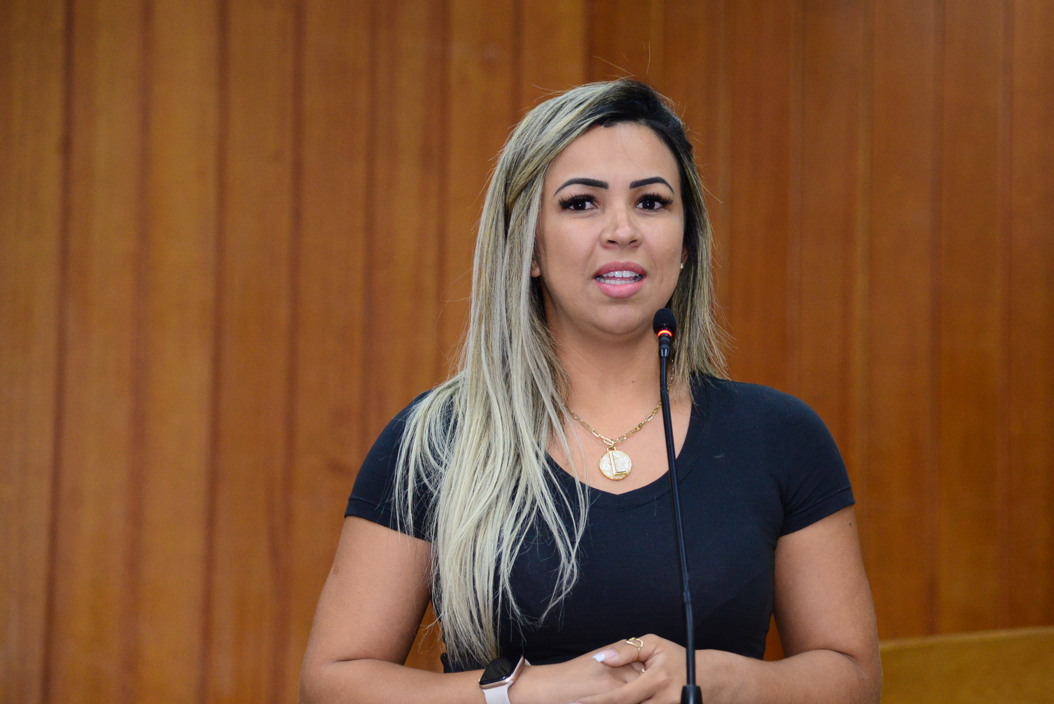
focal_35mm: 145
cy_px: 359
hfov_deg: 14.1
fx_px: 4247
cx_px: 603
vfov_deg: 9.5
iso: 2500
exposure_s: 1/125
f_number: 4
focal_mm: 120
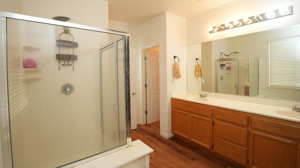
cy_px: 74
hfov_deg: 99.4
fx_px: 127
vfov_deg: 66.9
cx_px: 147
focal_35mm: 16
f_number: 2.8
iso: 320
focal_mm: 10
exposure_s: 1/60
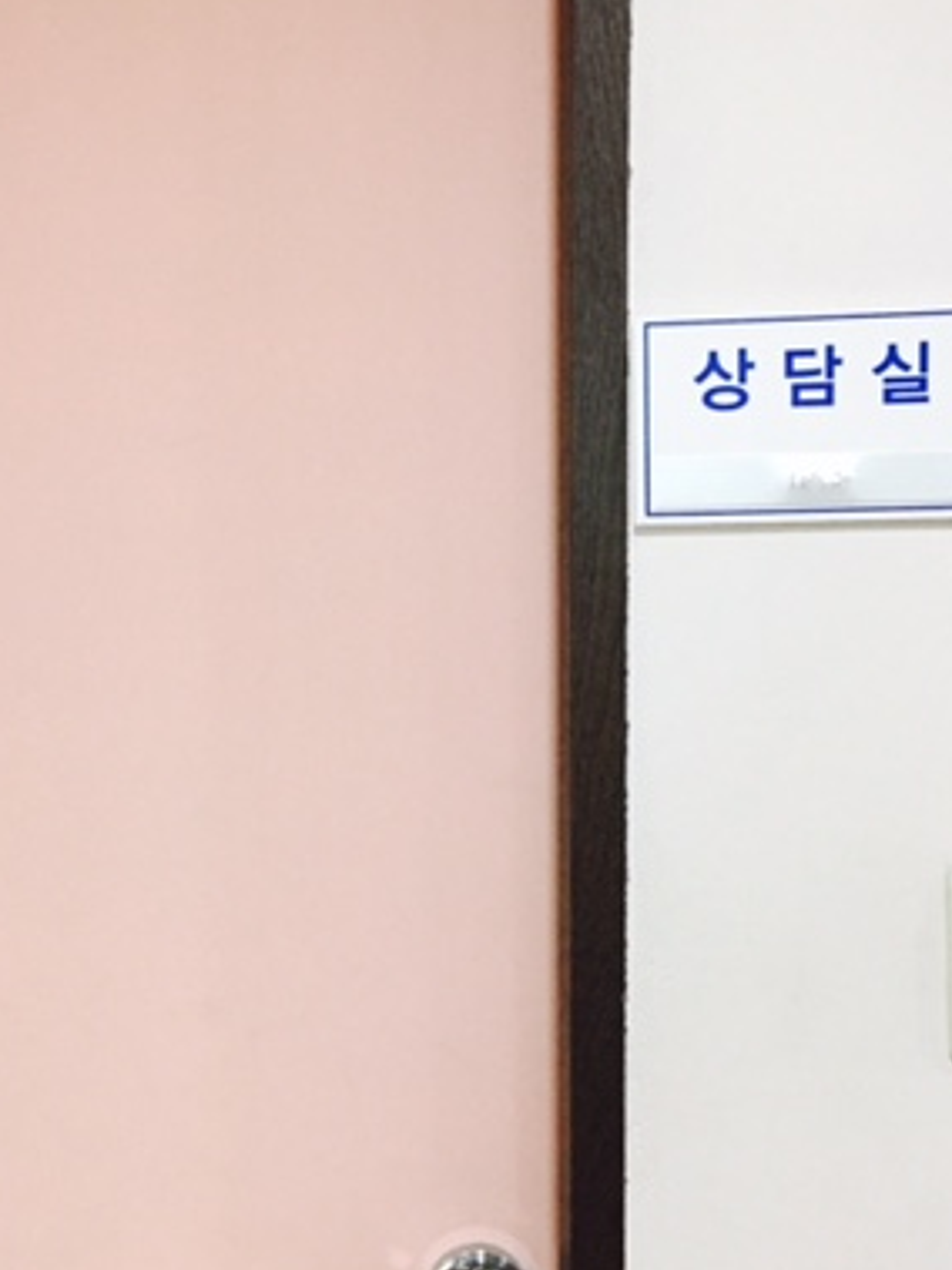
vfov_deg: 38.9
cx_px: 385
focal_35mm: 49
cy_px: 667
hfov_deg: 29.6
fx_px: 1798
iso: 160
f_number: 2.2
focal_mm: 4.15
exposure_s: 1/30
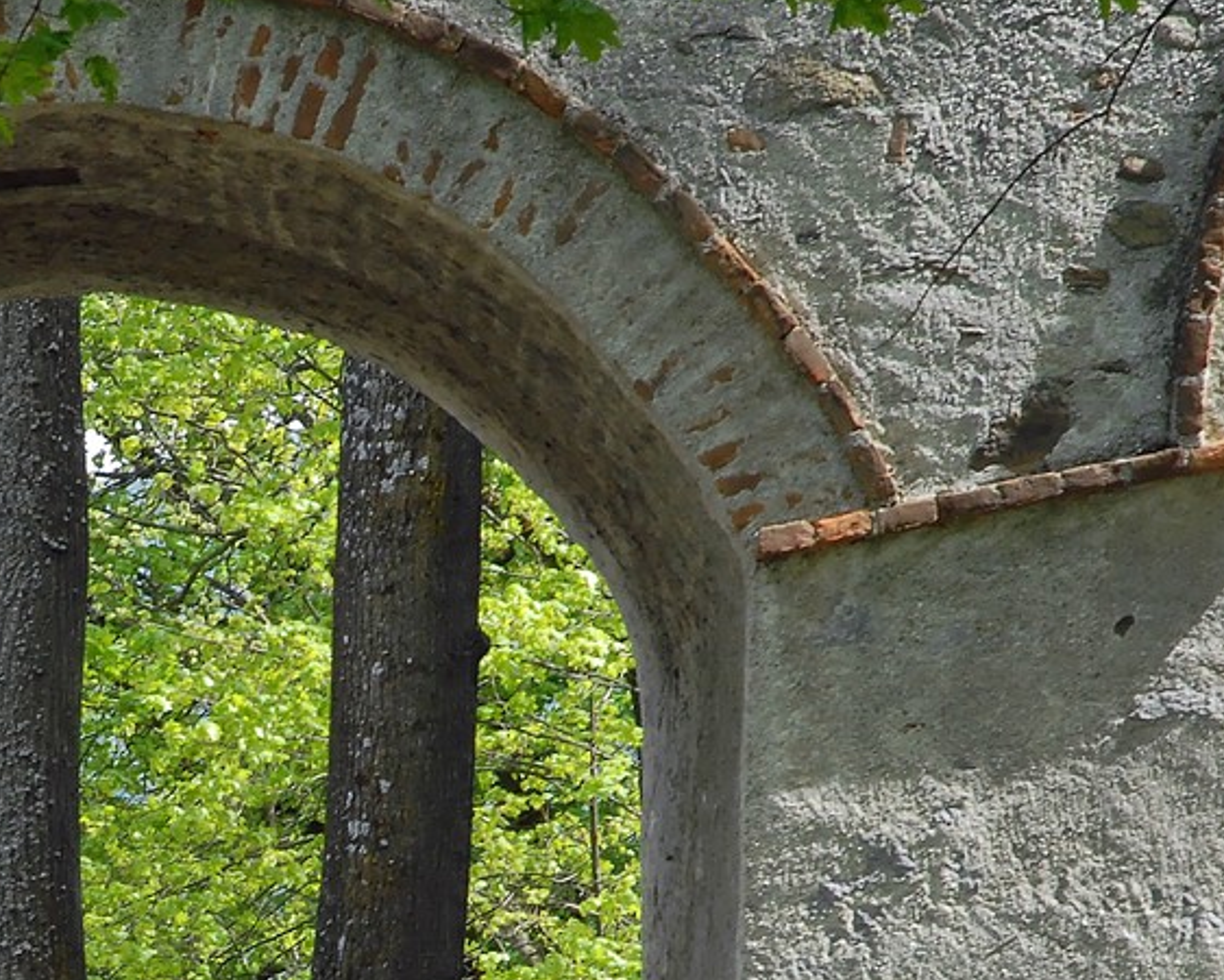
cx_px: 49
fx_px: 10255
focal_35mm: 283
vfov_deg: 5.5
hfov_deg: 6.8
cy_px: 958
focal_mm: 70
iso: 400
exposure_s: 1/160
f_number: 9
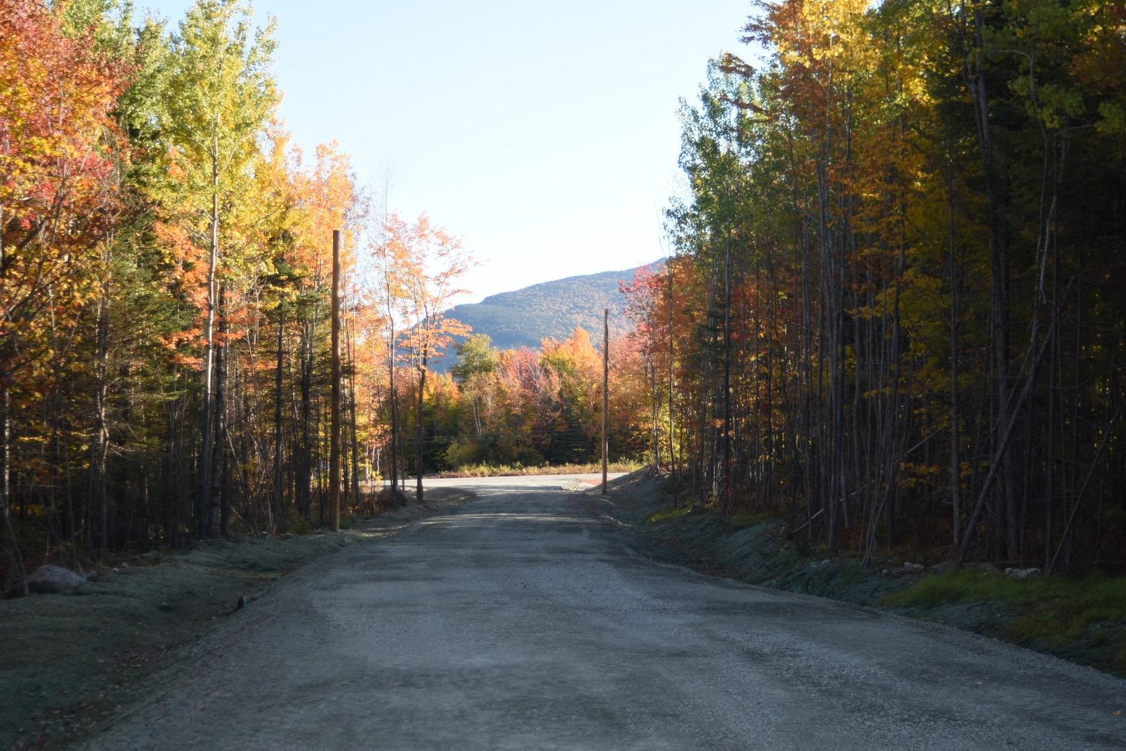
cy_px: 376
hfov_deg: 33.4
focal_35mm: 60
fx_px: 1877
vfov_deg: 22.6
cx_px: 563
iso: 100
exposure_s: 1/250
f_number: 4
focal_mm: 40
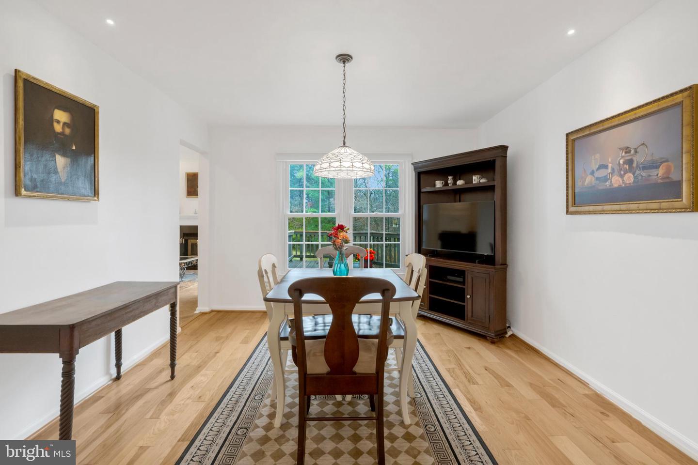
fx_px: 310
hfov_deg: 96.7
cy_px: 232
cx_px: 349
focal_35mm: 16
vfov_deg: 73.7
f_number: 8
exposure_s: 1/50
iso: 1250
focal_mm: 16
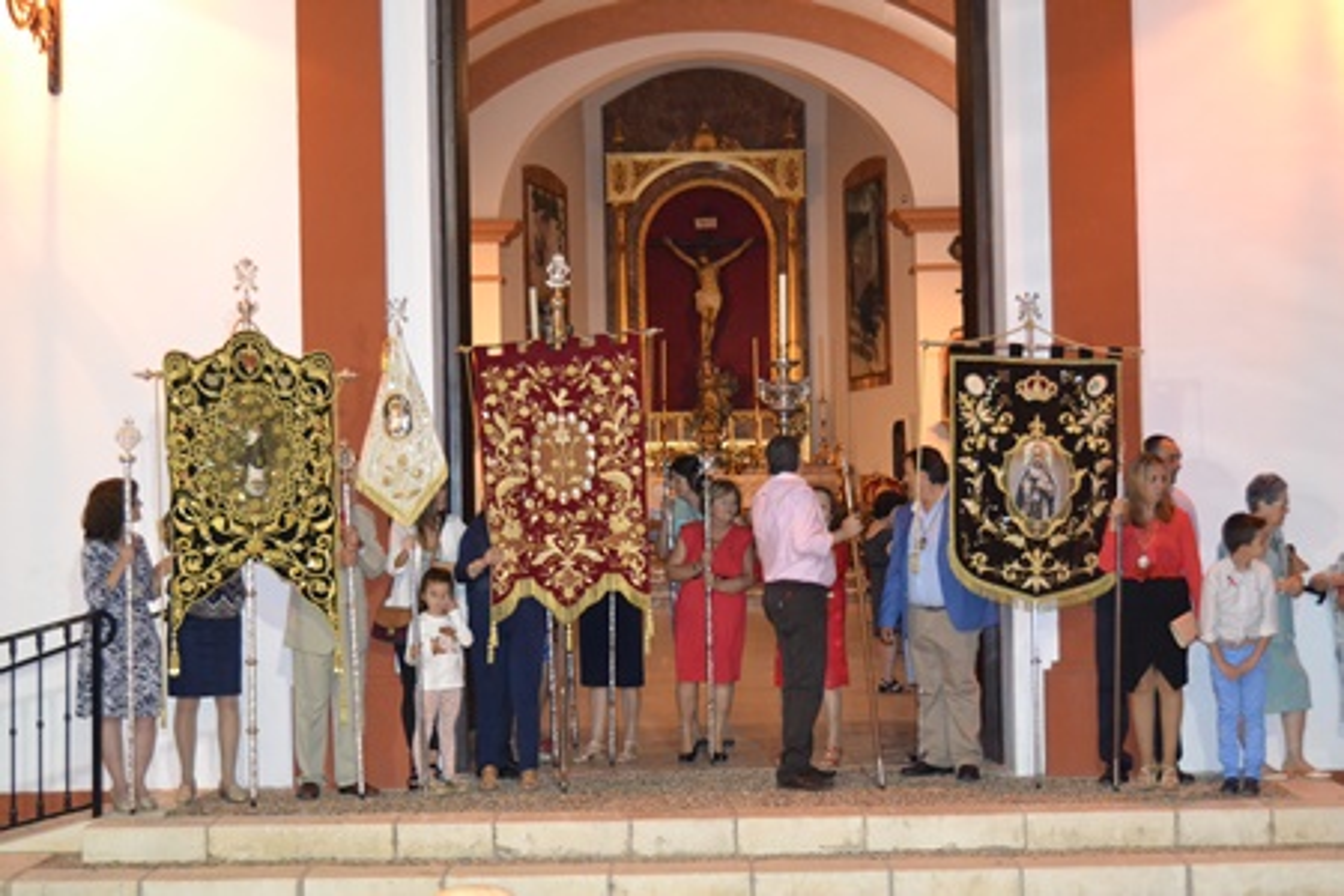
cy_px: 448
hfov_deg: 33.4
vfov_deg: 22.6
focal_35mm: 60
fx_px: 2240
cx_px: 672
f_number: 5
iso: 3200
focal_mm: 40
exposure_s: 1/60
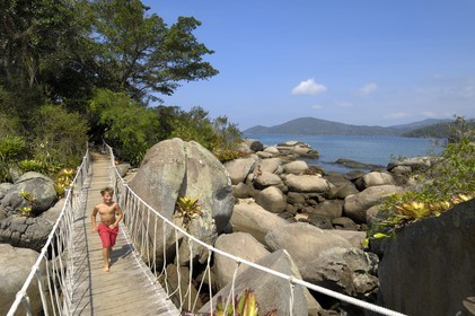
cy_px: 158
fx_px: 237
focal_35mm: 18
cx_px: 238
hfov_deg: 90.0
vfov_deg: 67.3
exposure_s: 1/250
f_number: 8
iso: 100
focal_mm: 12
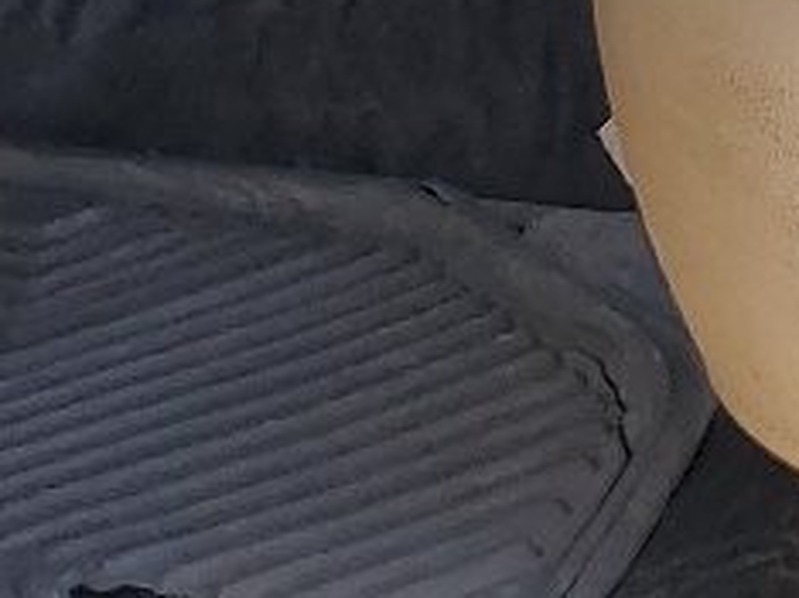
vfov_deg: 7.8
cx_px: 1202
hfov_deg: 10.7
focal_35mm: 178
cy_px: -783
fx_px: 4104
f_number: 1.5
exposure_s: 1/588
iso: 50
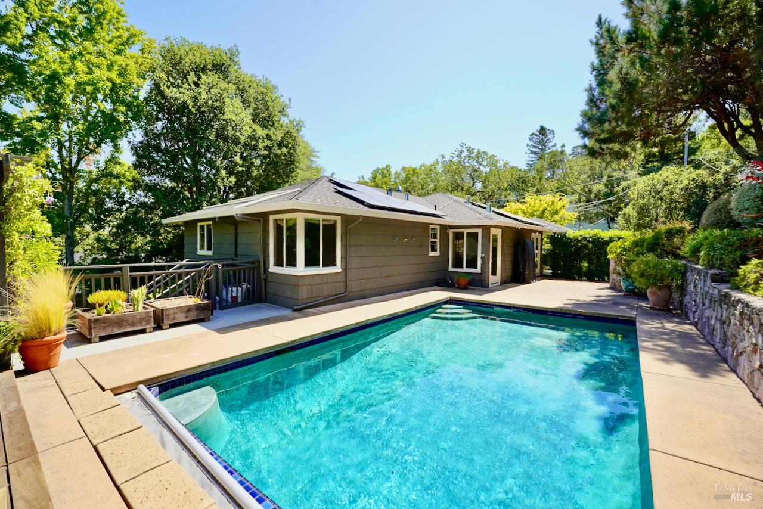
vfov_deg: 81.2
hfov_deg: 104.2
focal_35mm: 14
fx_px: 297
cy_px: 254
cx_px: 382
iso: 1000
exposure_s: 1/500
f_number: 9
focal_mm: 14
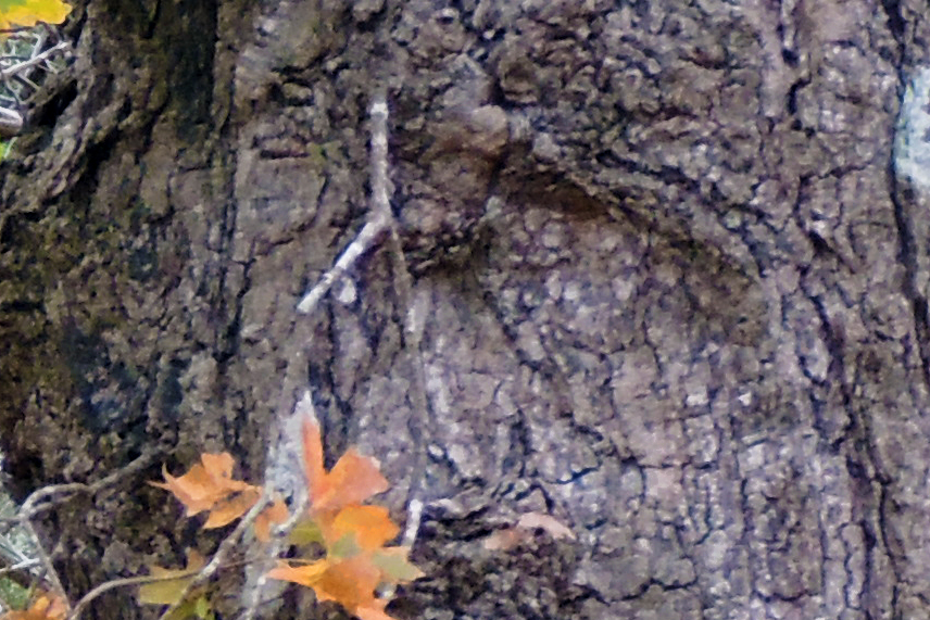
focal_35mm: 756
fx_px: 19532
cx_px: -1164
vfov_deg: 1.8
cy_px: 547
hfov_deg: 2.7
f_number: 4.3
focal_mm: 24
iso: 360
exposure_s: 1/125
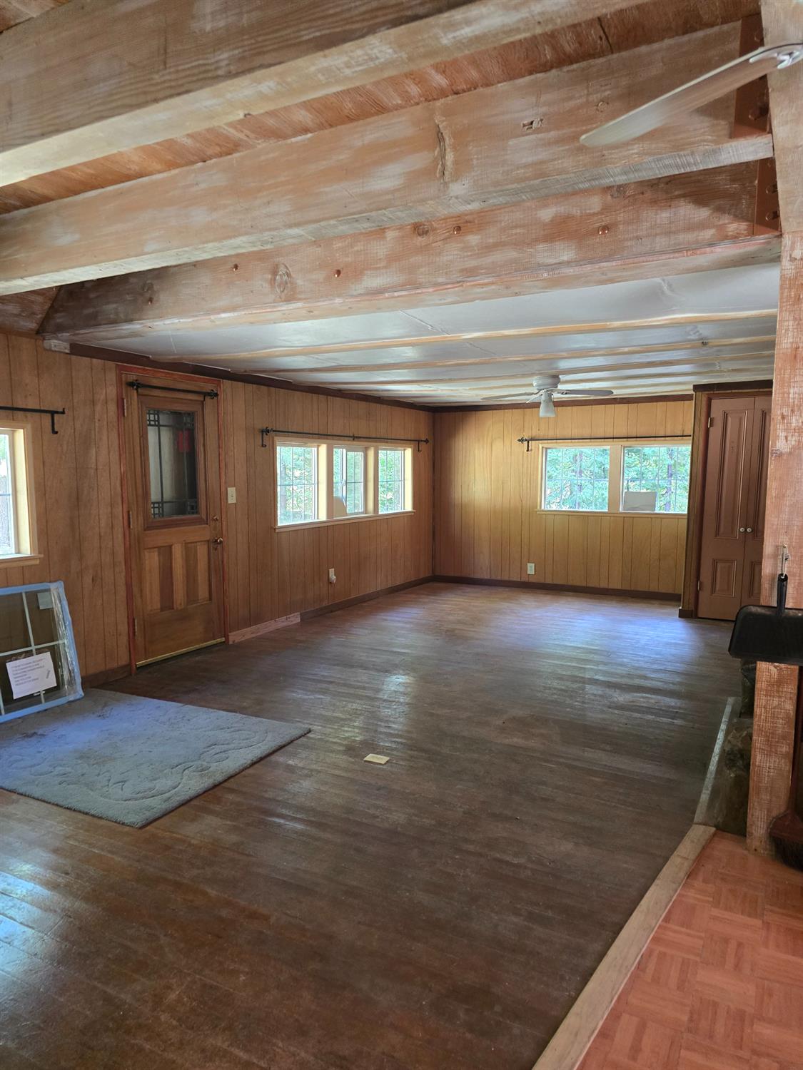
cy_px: 535
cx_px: 402
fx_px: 711
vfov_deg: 73.9
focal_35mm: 23
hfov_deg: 58.9
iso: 640
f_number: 1.7
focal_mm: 6.3
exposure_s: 1/120
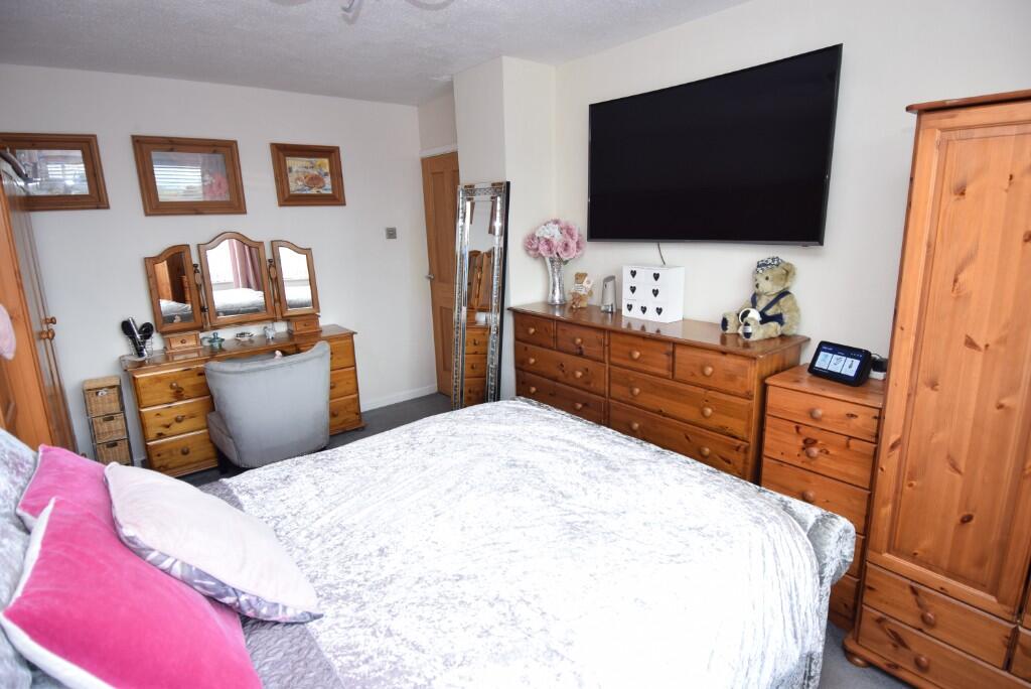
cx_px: 516
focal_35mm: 18
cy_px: 344
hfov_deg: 90.0
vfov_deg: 67.5
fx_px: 516
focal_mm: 12
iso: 400
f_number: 4.5
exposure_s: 1/80
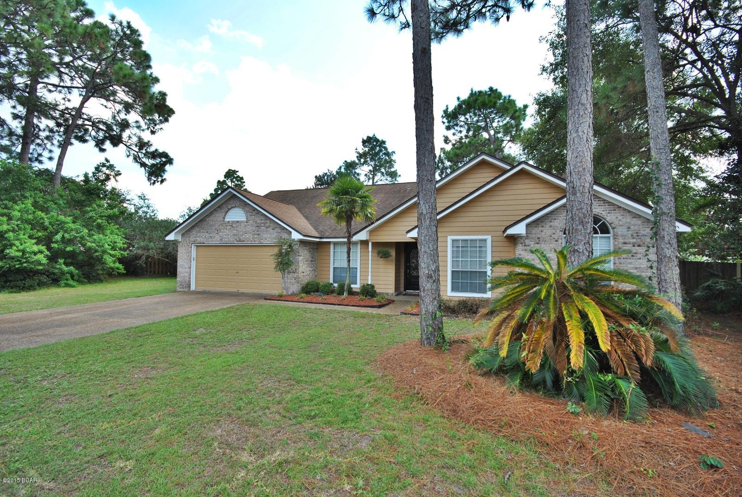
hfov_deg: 100.3
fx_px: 310
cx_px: 371
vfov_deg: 77.5
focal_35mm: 15
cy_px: 248
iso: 200
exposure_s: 1/200
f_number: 6.3
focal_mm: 10
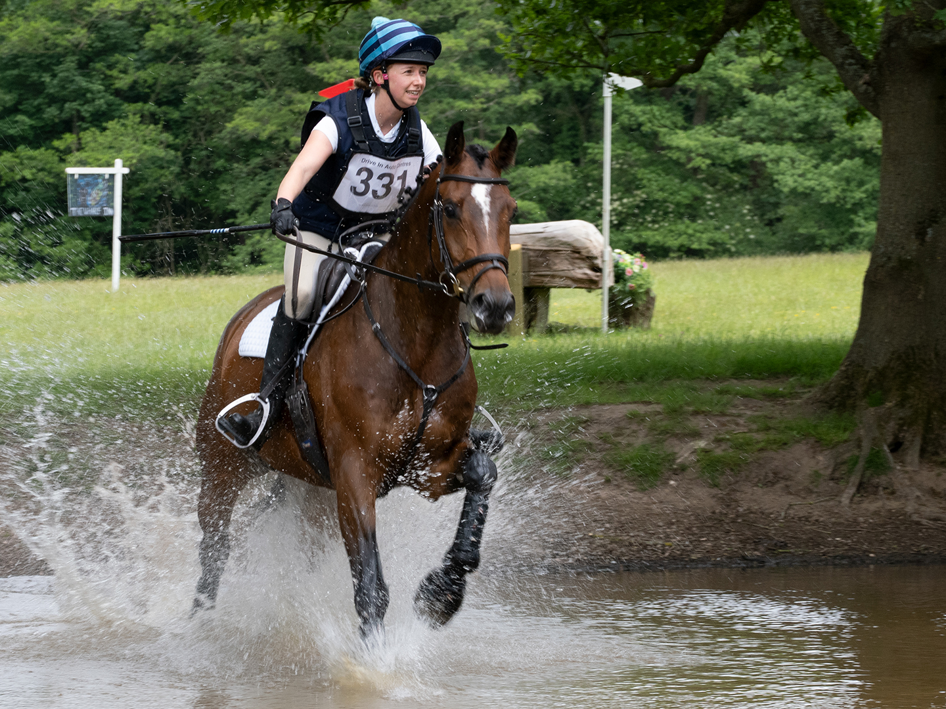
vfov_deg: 11.2
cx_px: 473
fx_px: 3607
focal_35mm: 132
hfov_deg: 14.9
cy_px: 354
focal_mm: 66
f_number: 8
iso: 500
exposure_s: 1/125
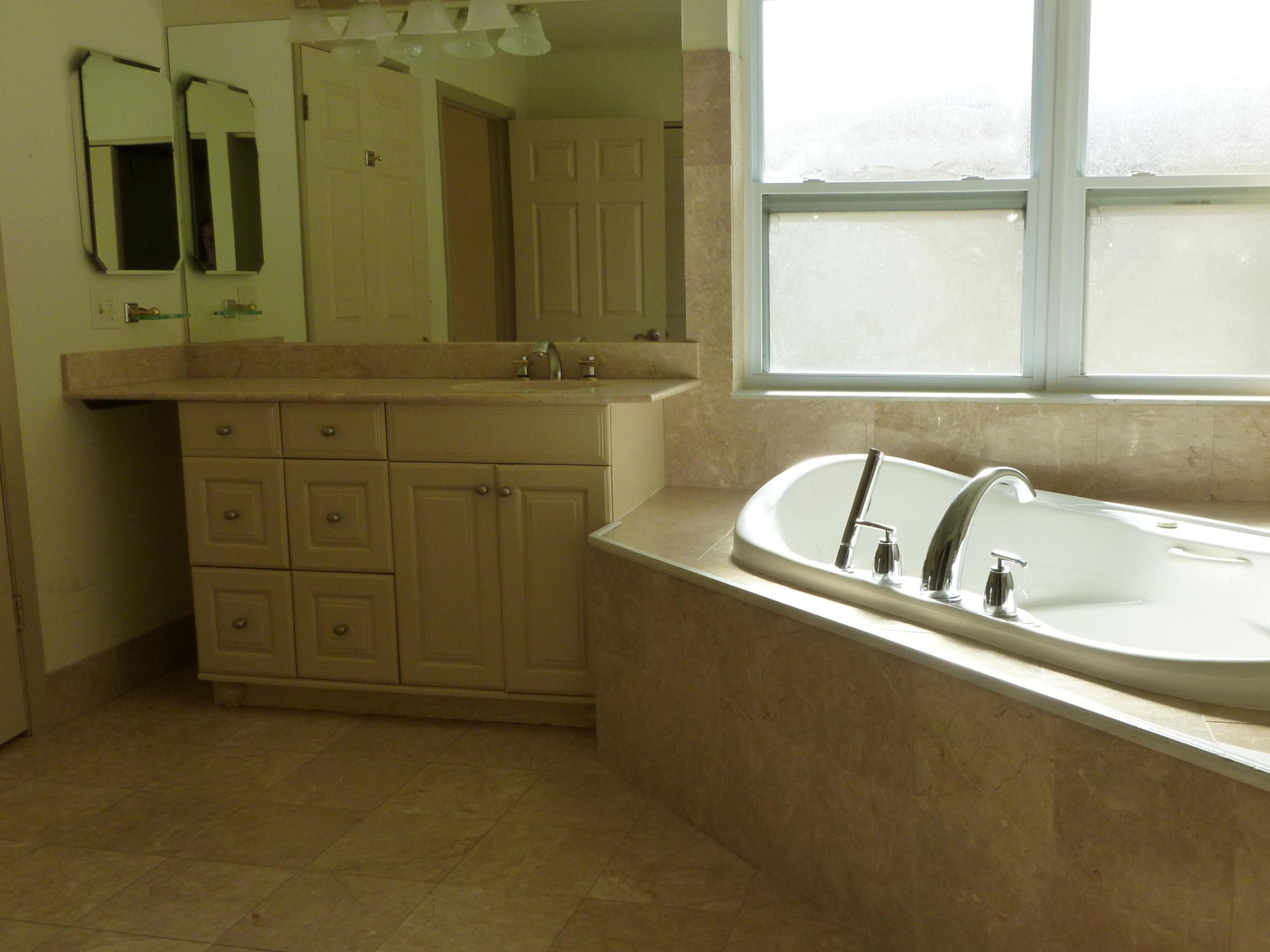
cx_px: 738
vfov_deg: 42.9
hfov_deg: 55.1
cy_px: 497
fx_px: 1211
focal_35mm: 33
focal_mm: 5
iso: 160
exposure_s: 1/160
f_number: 3.3
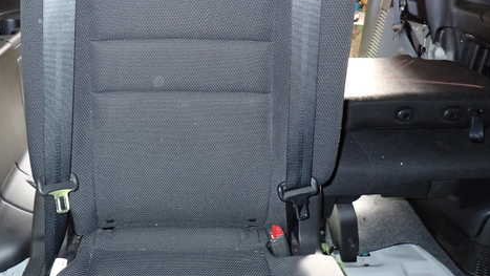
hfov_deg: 56.2
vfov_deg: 33.4
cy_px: 85
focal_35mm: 35
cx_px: 195
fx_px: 455
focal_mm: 4.5
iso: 400
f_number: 2
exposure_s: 1/30
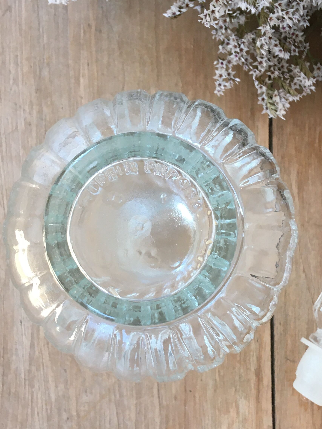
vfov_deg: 37.4
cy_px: 240
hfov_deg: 28.5
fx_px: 632
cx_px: 198
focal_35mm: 51
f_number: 2.2
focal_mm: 4.15
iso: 32
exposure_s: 1/33
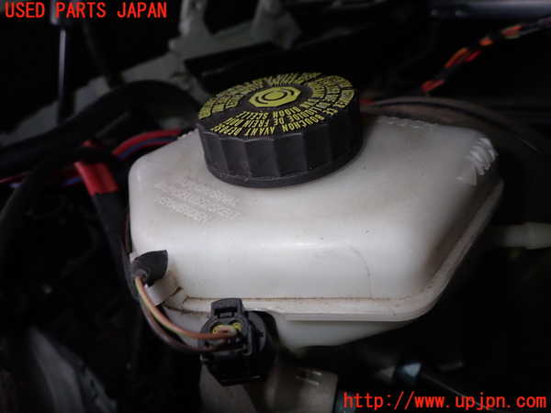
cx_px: 276
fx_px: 398
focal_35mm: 25
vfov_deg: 54.9
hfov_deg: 69.4
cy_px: 206
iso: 200
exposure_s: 1/30
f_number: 5.6
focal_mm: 4.5
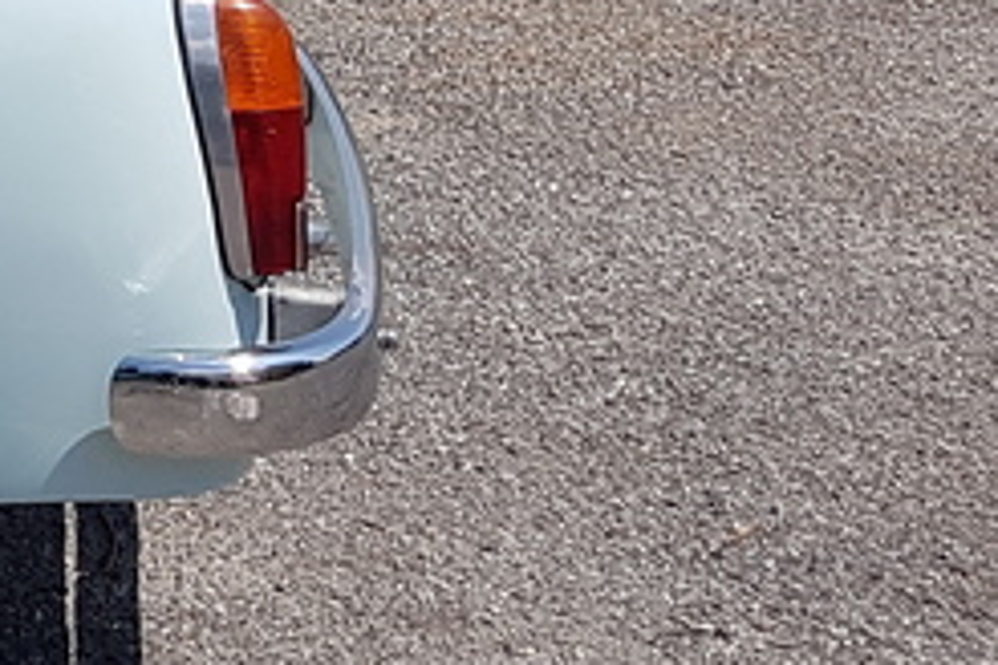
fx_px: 3659
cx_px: -1363
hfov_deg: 12.4
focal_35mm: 132
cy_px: -633
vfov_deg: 9.7
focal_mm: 4.2
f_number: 1.7
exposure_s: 1/2864
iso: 40
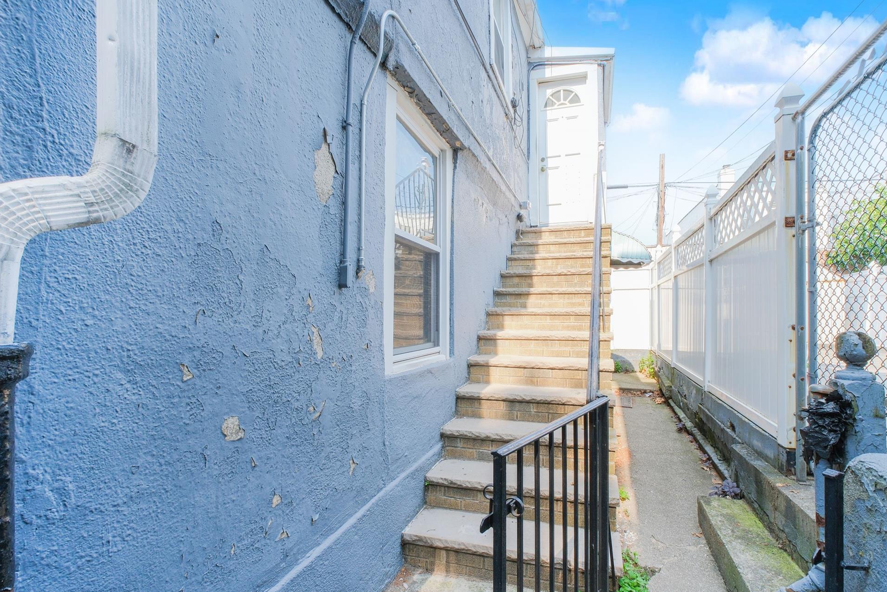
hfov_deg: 96.7
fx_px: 394
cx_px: 467
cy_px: 293
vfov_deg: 73.7
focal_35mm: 16
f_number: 10
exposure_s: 1/80
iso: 400
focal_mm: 10
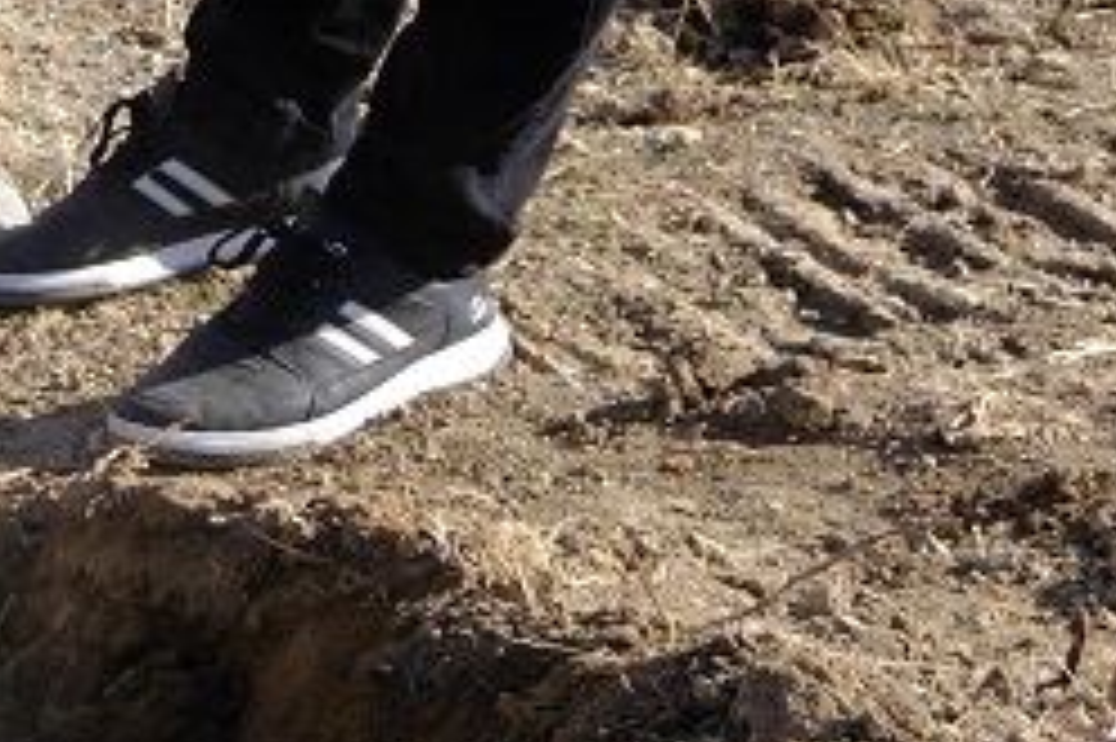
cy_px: -634
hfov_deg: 10.5
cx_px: -1323
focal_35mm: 176
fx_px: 5452
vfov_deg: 7.5
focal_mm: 21.2
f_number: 4
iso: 320
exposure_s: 1/1250
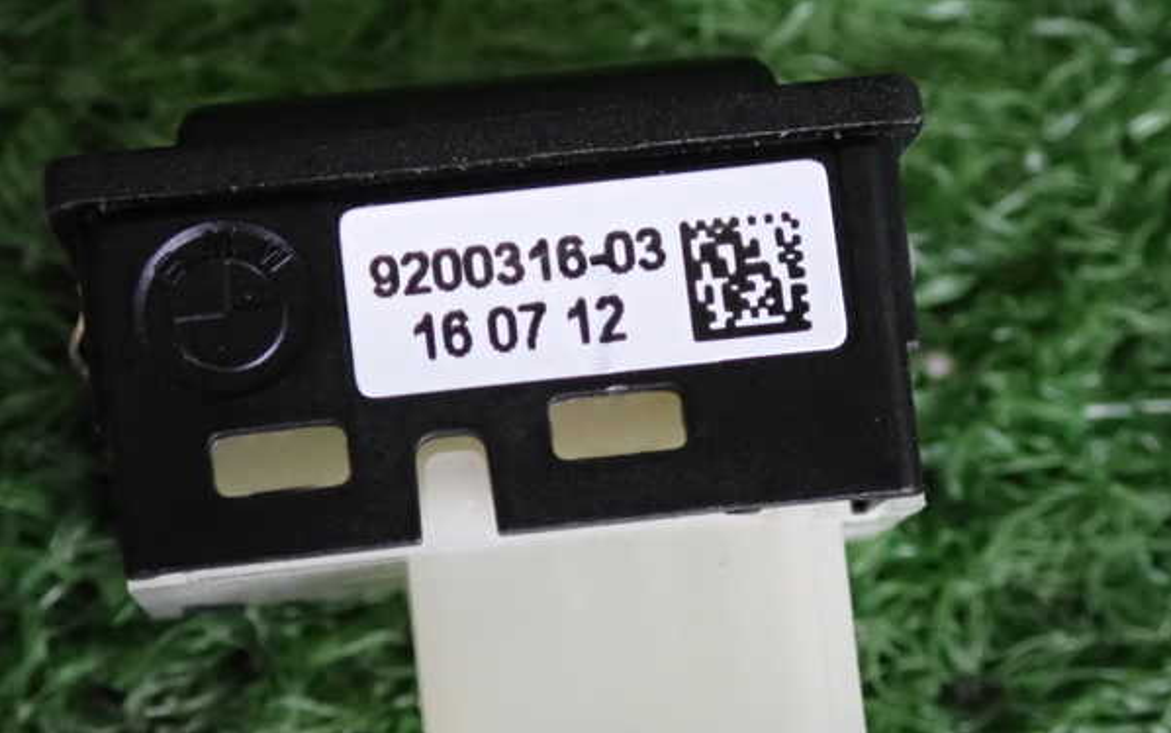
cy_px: 361
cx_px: 586
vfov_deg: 13.1
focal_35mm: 100
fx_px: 3192
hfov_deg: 20.8
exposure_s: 1/80
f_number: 4.7
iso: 2000
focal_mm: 16.79
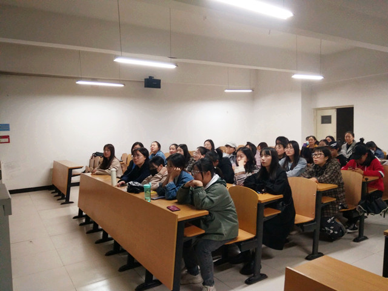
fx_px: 235
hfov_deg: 79.0
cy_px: 146
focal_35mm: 21
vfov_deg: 63.4
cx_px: 194
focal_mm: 3.66
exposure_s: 1/33.3
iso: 211
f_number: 2.2
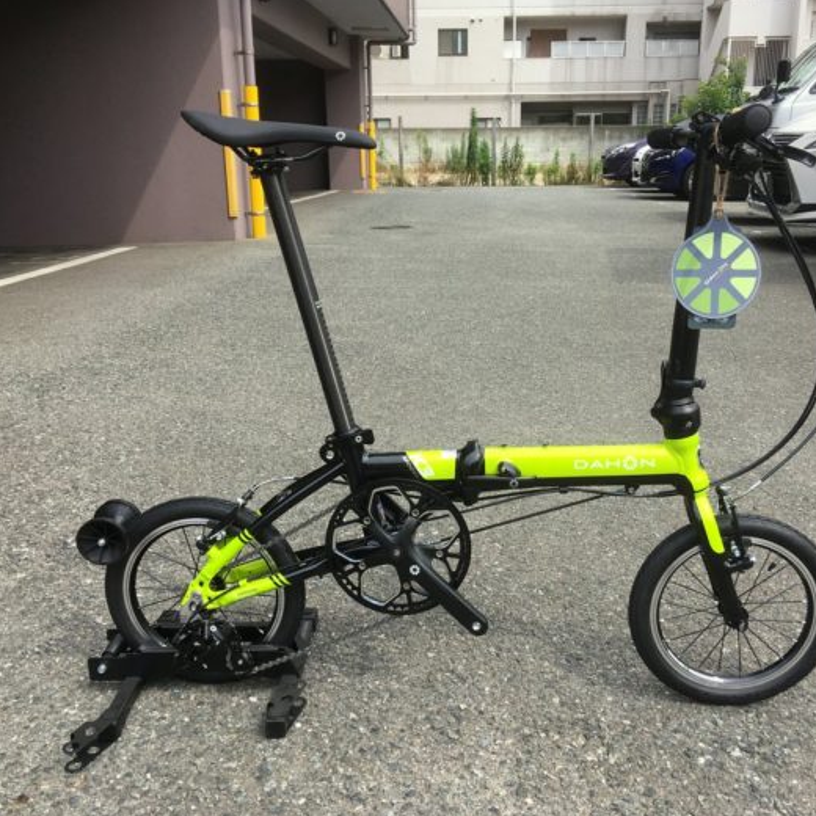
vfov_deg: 47.2
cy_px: 412
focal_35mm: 35
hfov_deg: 47.1
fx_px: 933
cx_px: 452
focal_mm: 4.15
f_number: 2.2
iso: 25
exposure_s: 1/466
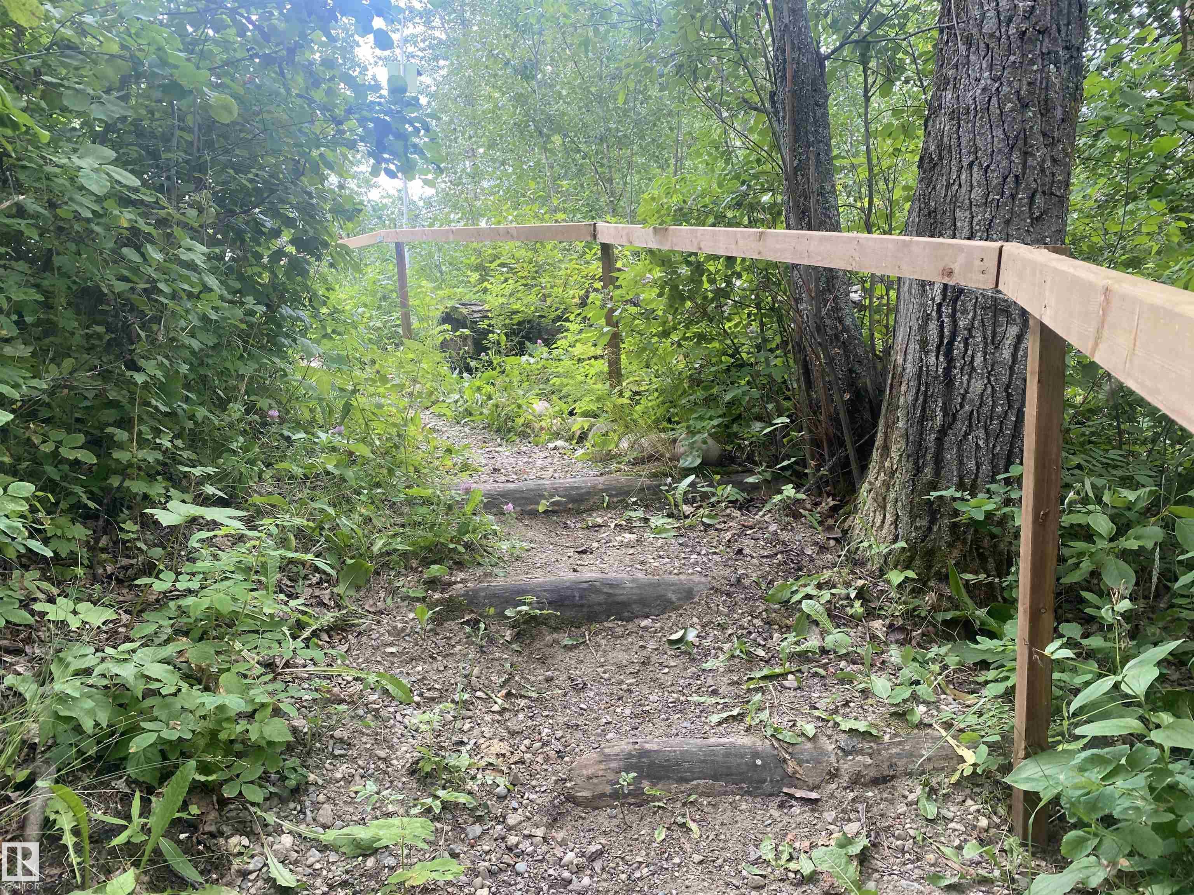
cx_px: 597
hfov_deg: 67.3
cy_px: 448
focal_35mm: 26
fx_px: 897
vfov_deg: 53.1
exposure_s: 1/121
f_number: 1.8
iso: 64
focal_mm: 4.25
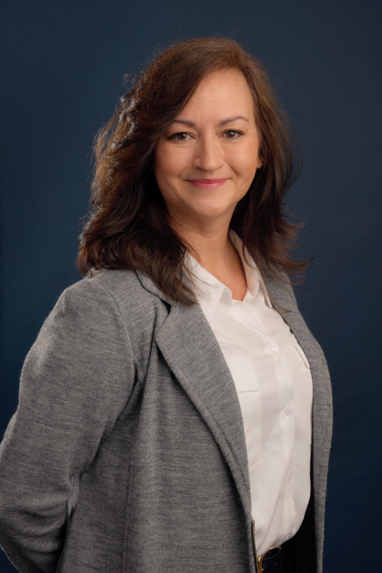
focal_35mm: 56
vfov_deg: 35.6
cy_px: 286
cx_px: 191
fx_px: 891
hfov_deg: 24.2
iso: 100
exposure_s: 1/160
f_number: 18
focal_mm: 56
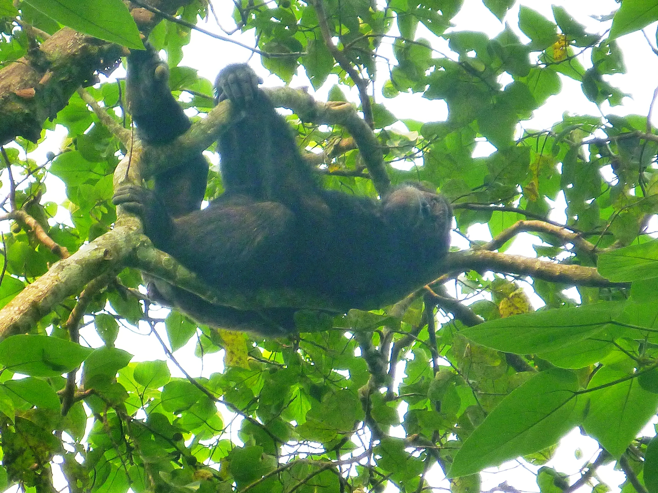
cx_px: 329
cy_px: 246
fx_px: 4562
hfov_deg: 8.2
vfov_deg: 6.2
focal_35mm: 240
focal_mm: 22.8
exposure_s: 1/100
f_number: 5.9
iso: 400
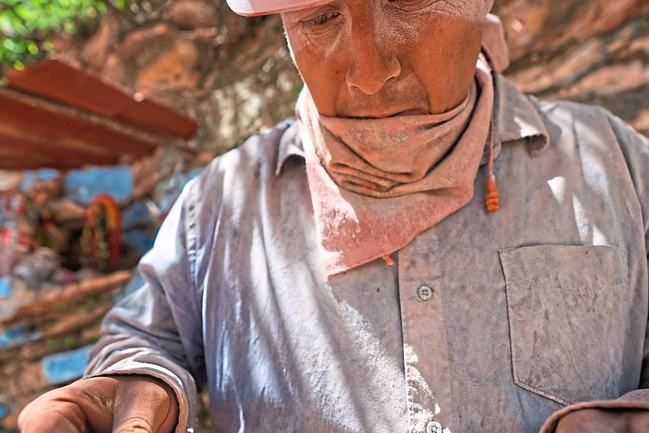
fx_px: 415
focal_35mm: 23
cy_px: 285
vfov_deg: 54.1
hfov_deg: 76.1
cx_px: 337
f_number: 2.8
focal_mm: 16
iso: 250
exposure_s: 1/1000
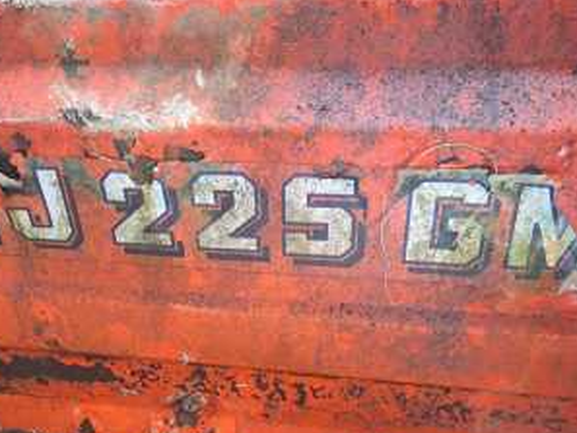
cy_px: 272
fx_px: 517
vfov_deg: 45.1
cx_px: 282
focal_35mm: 31
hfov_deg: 58.3
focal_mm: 5.23
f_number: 1.8
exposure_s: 1/60
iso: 320
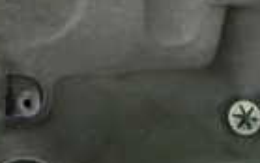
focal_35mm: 114
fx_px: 808
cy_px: -109
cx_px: -2
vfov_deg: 10.9
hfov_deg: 17.8
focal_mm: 4.5
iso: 800
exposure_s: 1/20
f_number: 2
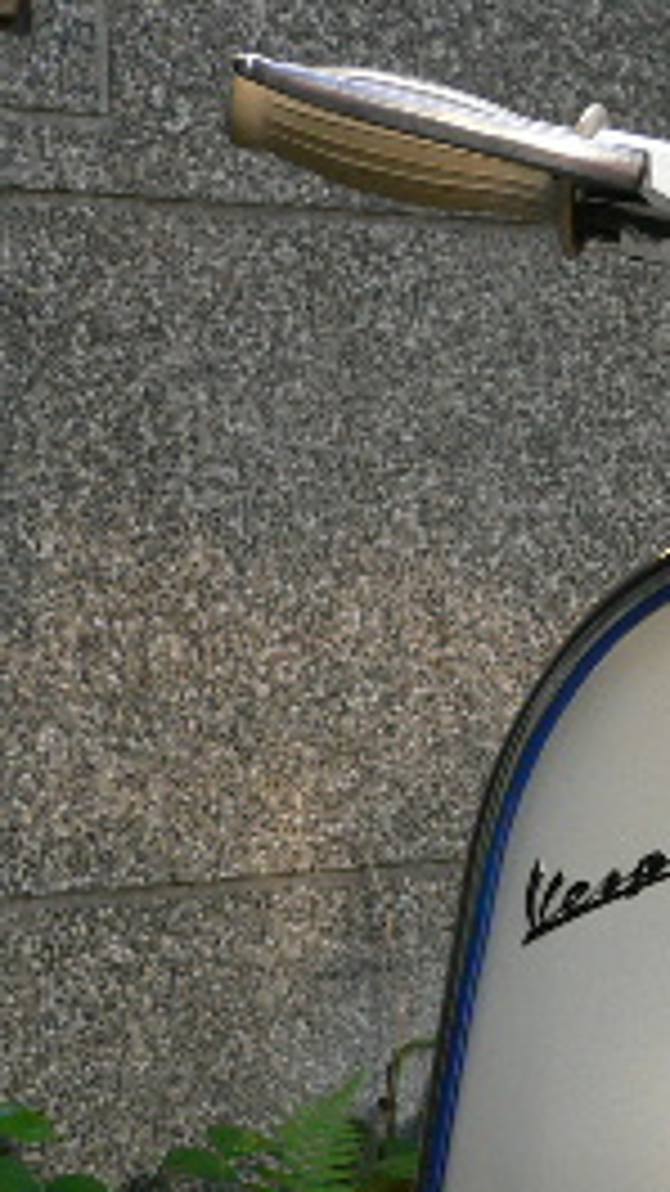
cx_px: 1151
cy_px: 936
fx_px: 2907
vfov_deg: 22.9
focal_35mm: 92
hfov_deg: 12.2
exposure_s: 1/160
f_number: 2.8
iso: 80
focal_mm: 5.8
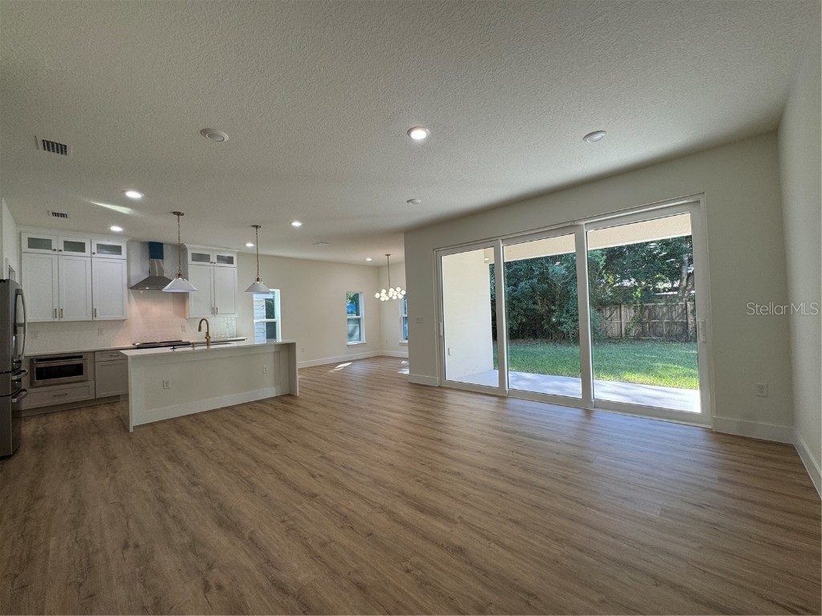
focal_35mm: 14
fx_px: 332
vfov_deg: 85.7
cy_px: 308
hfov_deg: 102.1
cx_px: 411
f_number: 2.2
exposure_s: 1/120
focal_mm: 2.22
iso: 64
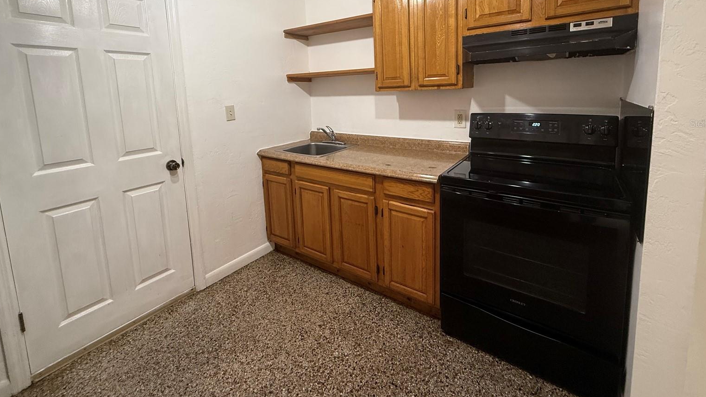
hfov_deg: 99.3
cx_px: 363
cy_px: 123
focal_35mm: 16
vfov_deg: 64.8
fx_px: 300
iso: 250
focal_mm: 2.22
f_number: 2.2
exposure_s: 1/60
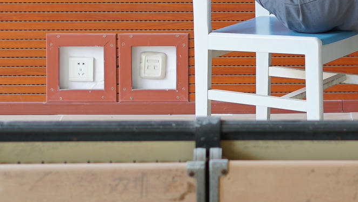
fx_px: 1595
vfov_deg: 7.1
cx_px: 366
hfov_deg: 12.6
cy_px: -67
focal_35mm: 168
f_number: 2.8
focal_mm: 50
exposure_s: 1/80
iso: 100
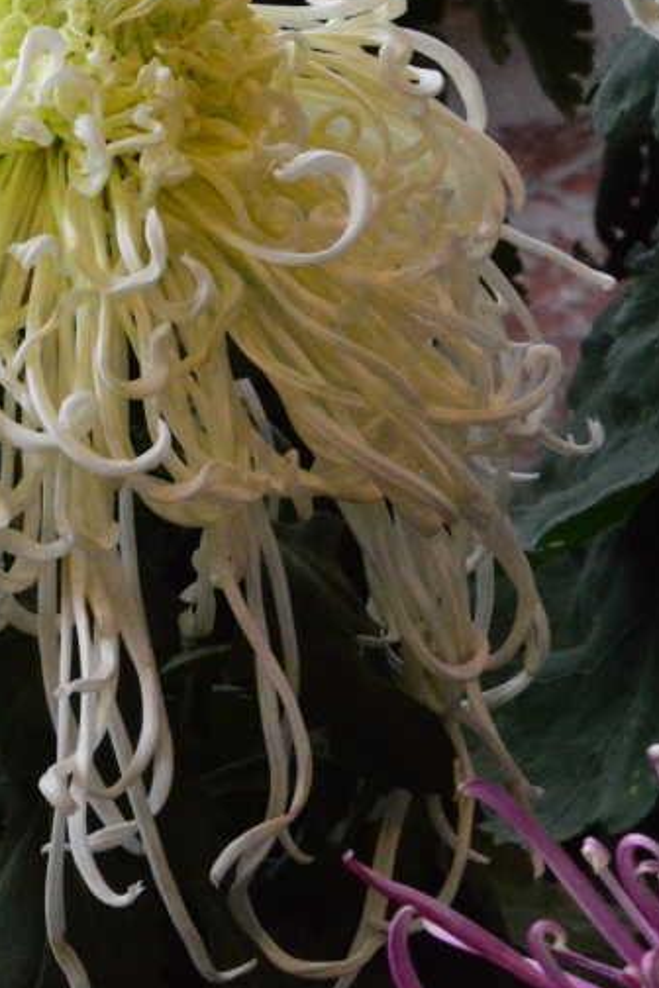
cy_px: 387
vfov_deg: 10.4
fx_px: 5437
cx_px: 137
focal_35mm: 198
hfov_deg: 6.9
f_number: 22
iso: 6400
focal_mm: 65
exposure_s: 1/50
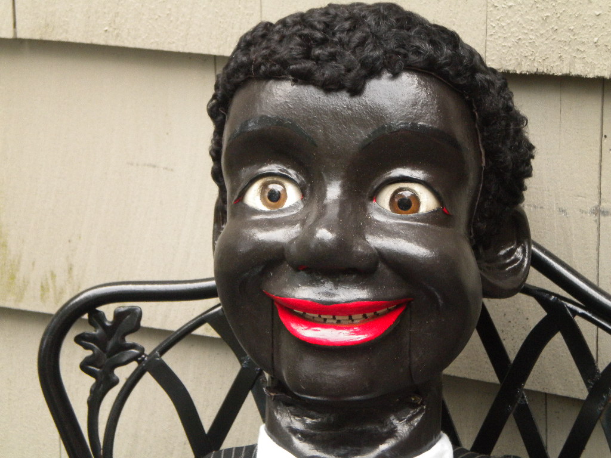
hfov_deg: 18.7
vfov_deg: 14.1
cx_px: 306
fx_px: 1853
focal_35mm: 105
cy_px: 229
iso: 384
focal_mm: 18.9
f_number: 5.9
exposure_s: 1/127
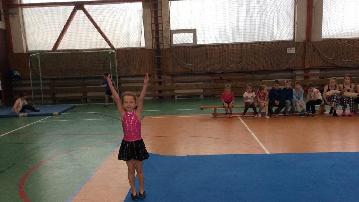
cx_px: 180
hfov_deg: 56.6
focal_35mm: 35
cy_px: 124
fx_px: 333
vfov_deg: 33.6
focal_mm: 3.3
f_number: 2.4
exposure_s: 1/100
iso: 64
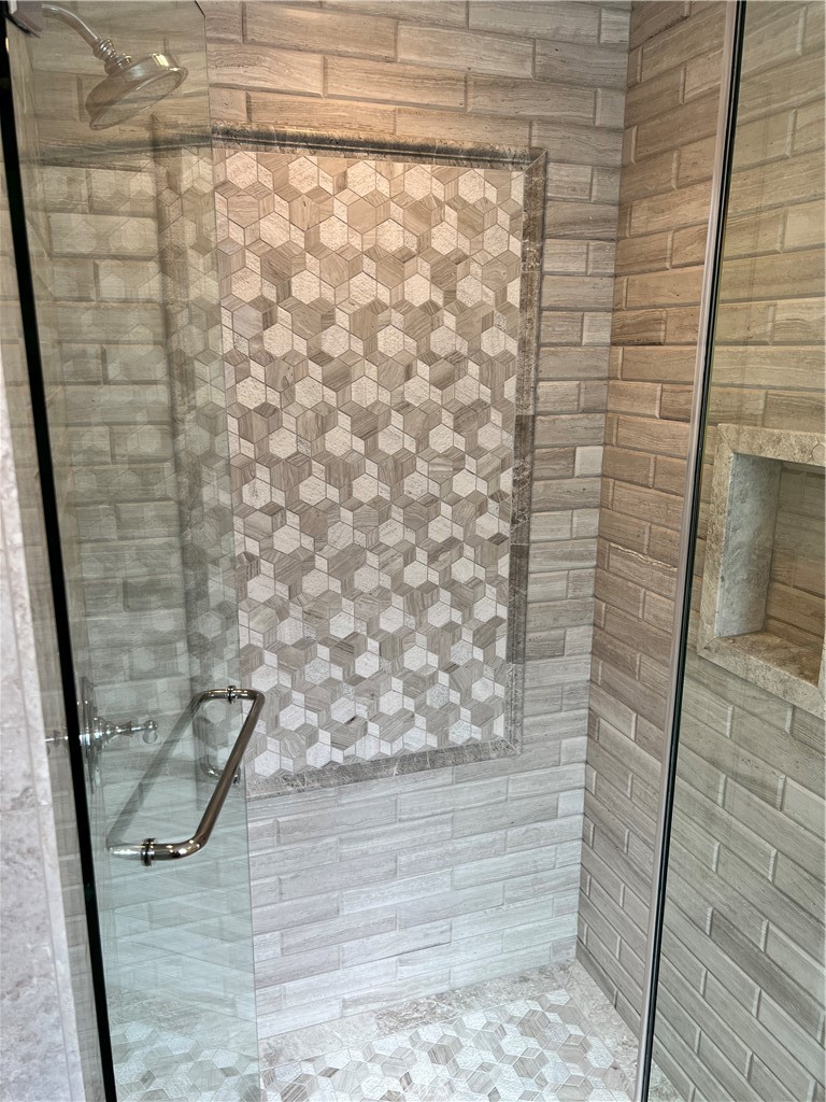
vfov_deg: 67.3
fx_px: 827
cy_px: 551
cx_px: 413
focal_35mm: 26
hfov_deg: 53.1
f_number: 1.5
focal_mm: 5.7
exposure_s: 1/170
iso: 40
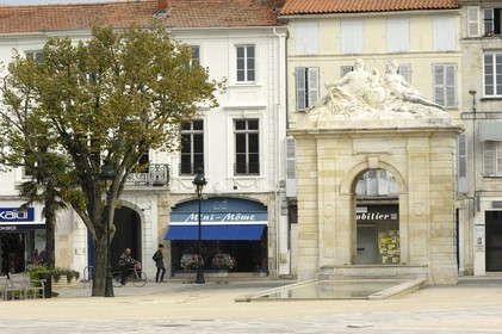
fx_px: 1881
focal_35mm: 135
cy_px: 167
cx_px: 251
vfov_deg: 10.1
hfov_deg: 15.2
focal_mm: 90
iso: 100
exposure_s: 1/160
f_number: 7.6
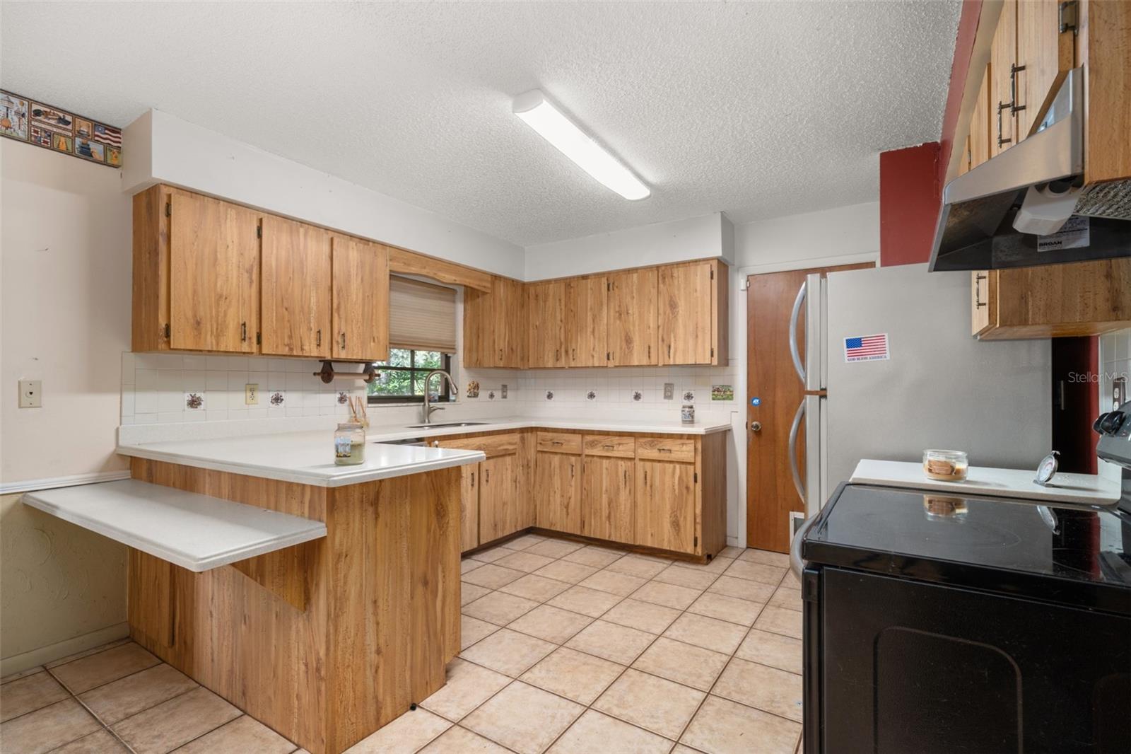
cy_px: 377
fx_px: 503
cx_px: 566
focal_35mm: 16
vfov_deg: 73.7
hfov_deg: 96.7
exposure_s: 1/1.25
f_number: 11
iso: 400
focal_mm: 16
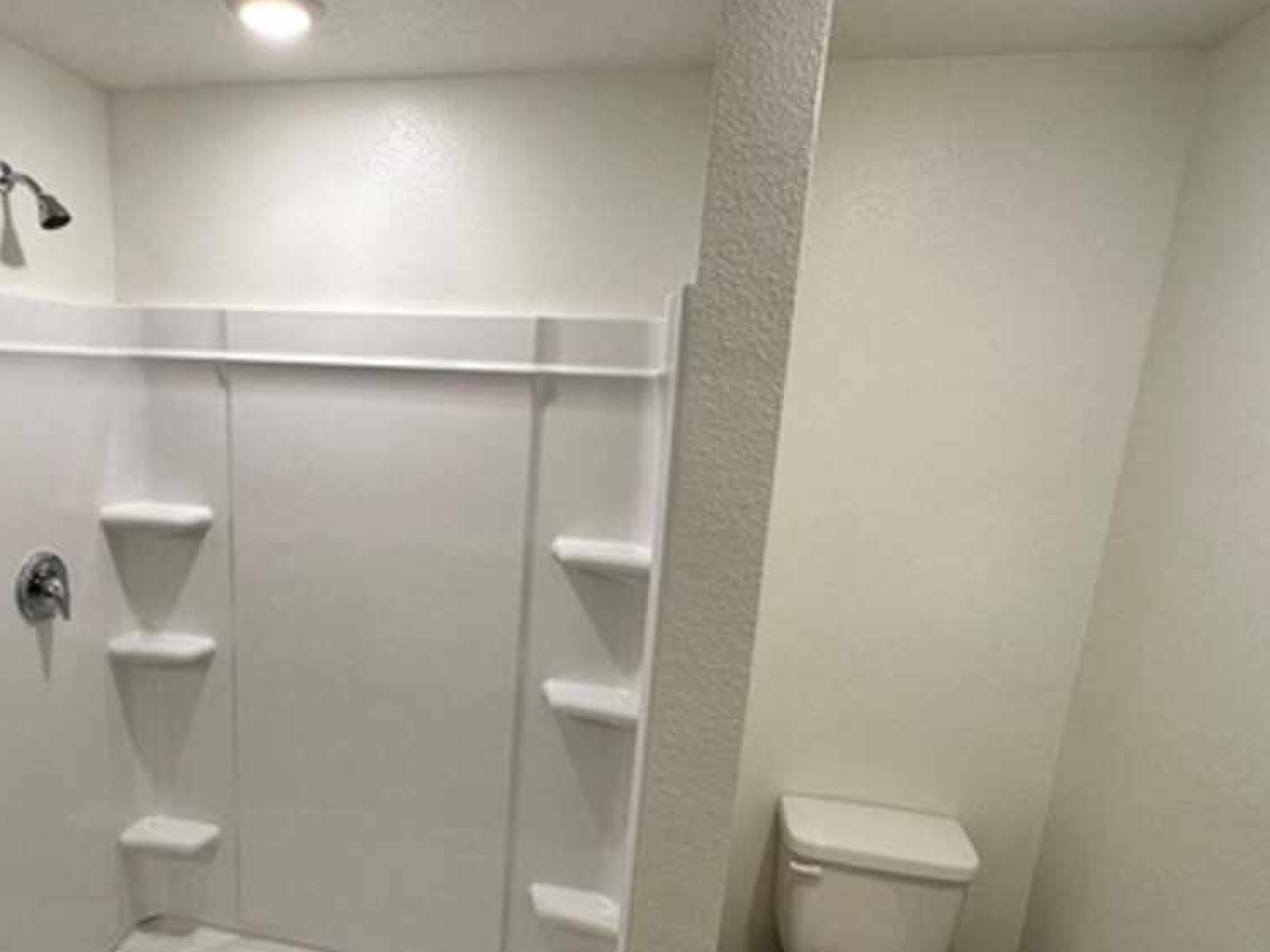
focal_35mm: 24
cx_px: 457
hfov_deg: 70.2
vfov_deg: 56.3
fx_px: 880
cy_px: 583
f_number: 2.2
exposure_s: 1/120
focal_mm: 2.22
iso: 125
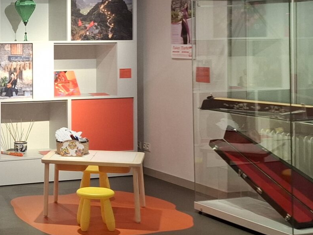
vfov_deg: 19.5
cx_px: -14
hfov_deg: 24.6
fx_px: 678
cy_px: 58
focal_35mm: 75
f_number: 1.8
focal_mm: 5.54
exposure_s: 1/60
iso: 200
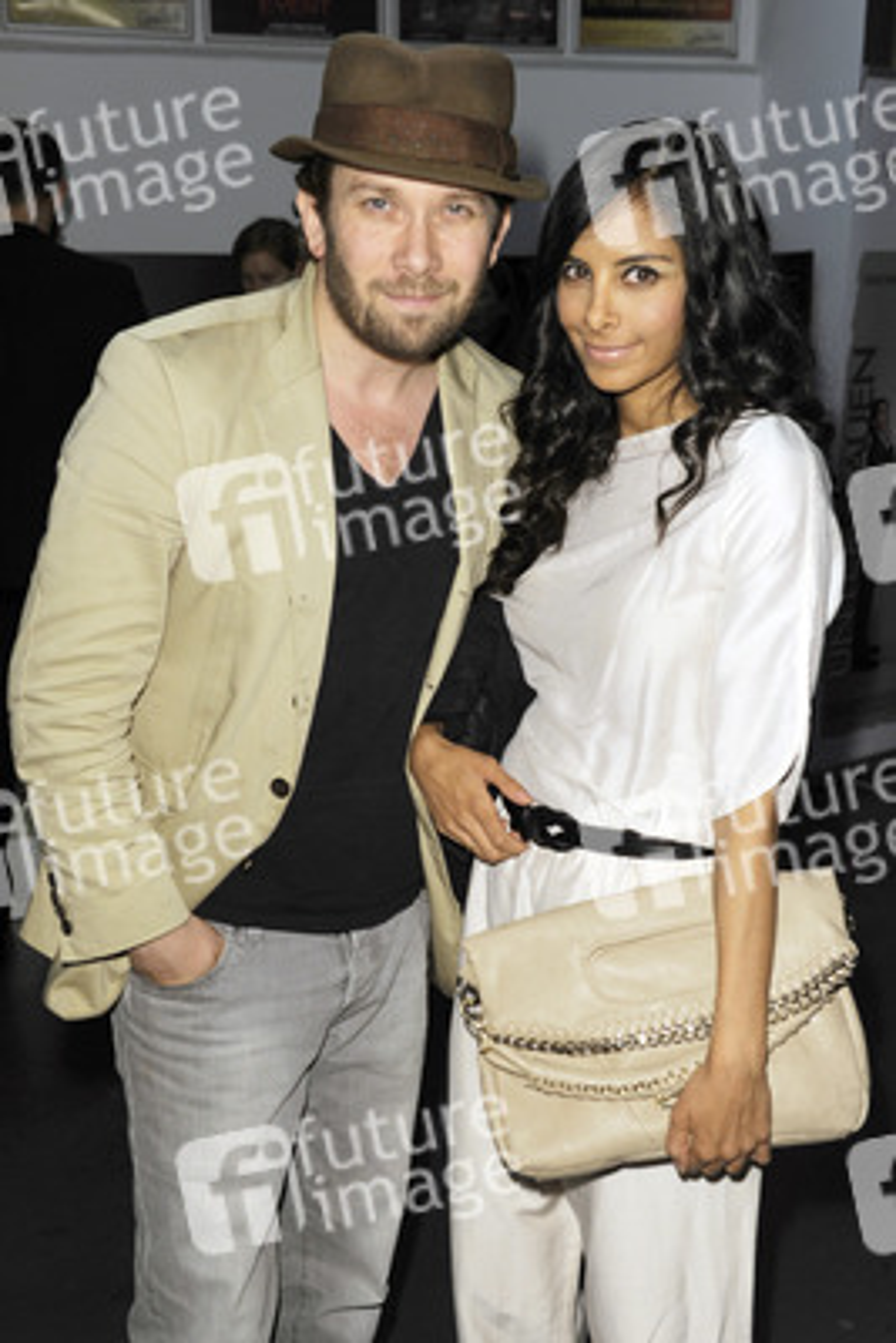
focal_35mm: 44
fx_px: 1641
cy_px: 672
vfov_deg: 44.5
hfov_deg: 30.5
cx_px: 448
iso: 640
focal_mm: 44
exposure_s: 1/160
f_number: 5.6
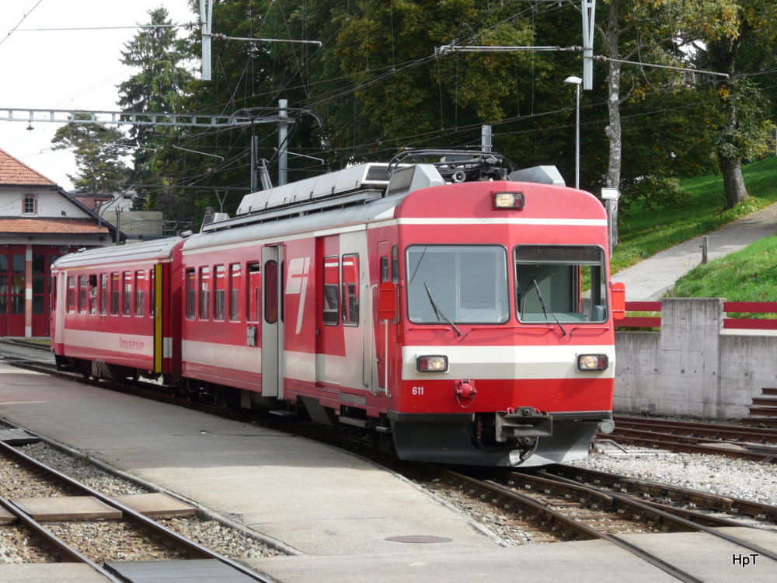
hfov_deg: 20.4
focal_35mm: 96
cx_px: 388
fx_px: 2155
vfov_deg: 15.4
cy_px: 292
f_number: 4.5
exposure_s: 1/200
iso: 100
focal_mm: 15.8
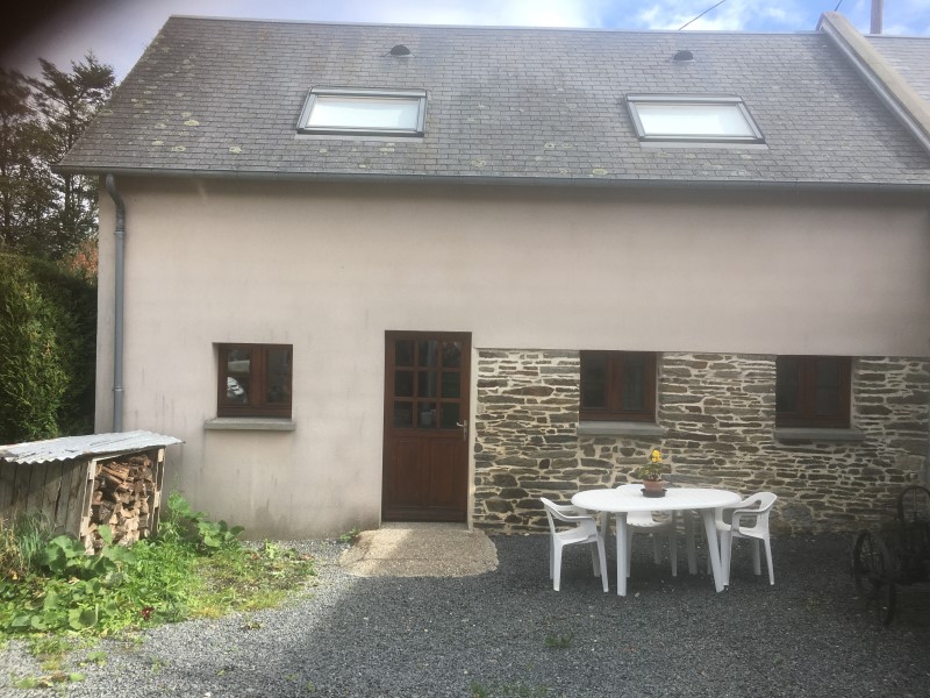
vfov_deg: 48.2
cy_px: 349
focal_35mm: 29
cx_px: 465
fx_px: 779
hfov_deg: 61.7
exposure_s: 1/516
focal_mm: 4.15
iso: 25
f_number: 2.2
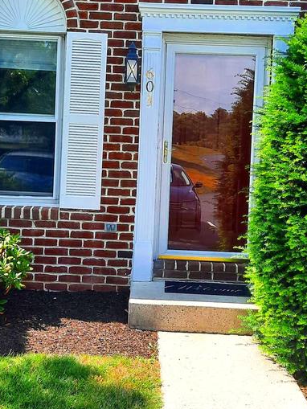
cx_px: 152
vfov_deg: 36.1
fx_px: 626
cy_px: 170
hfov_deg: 27.5
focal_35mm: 53
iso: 32
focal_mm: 4.6
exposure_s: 1/400
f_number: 2
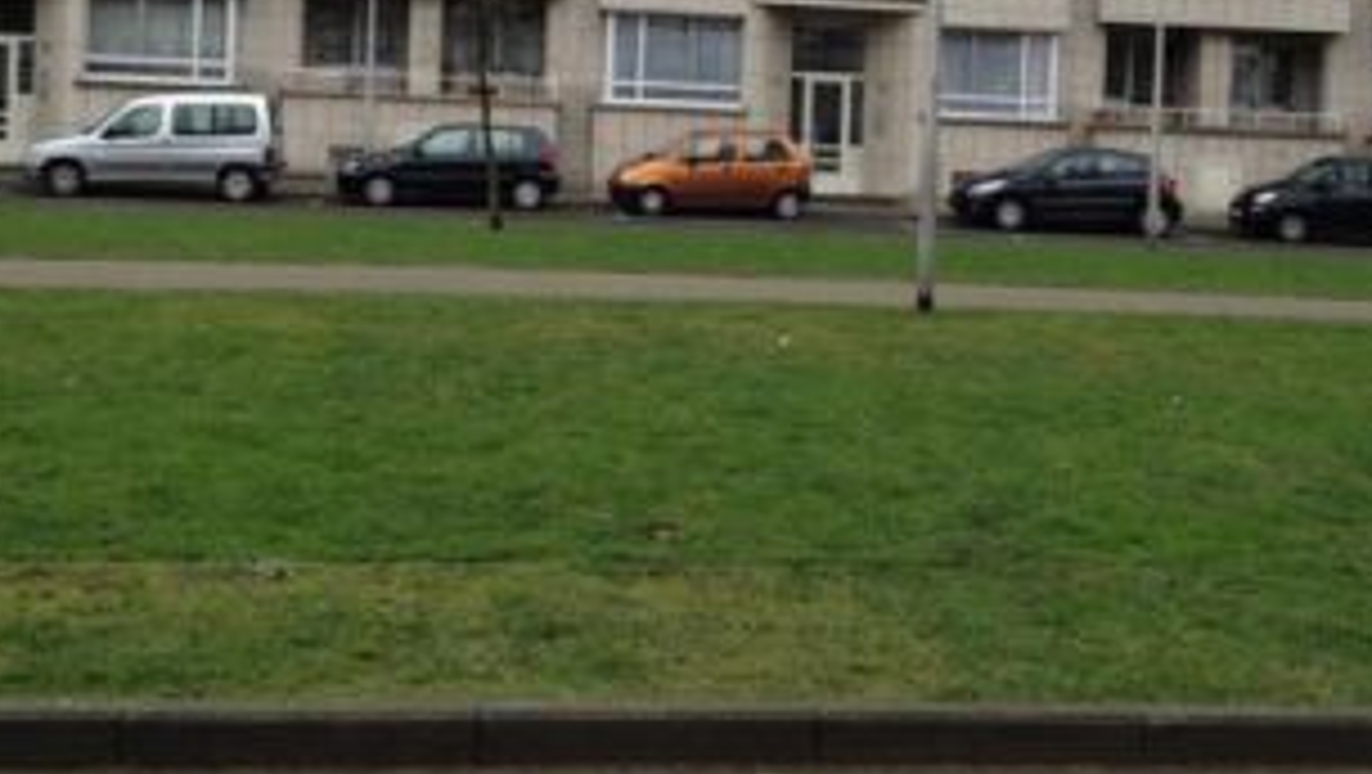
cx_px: 756
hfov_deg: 34.8
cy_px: 126
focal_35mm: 60
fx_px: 2184
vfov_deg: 19.8
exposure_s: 1/186
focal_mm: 4.28
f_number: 2.4
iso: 64
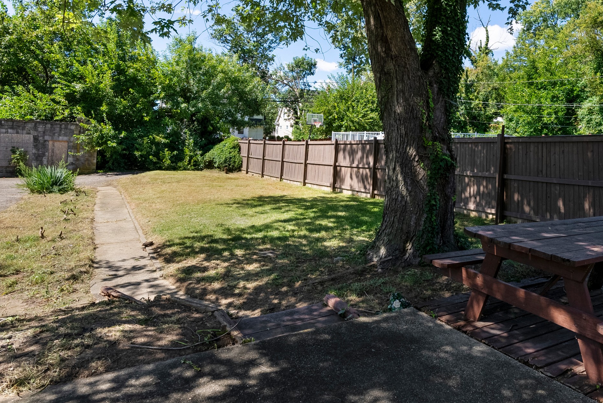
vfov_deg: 54.2
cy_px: 140
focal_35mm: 23
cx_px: 348
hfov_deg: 75.6
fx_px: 385
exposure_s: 1/250
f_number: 8
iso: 100
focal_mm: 16
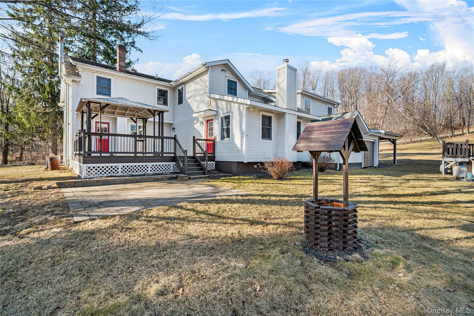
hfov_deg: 96.7
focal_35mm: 16
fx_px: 211
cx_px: 237
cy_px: 158
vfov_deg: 73.7
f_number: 6.3
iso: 400
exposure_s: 1/320
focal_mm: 16
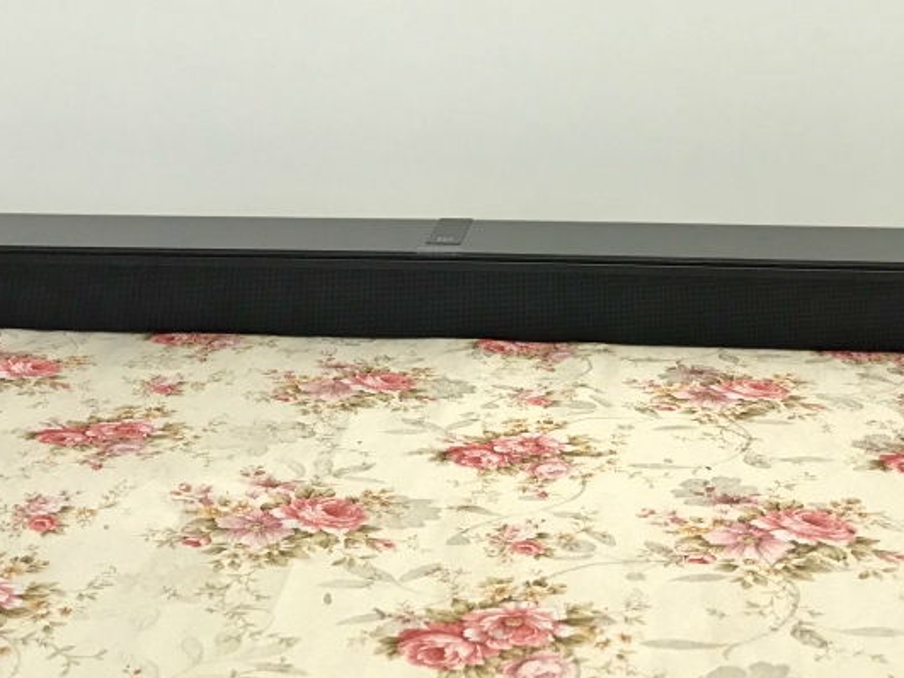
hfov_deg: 35.5
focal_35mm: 54
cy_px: 177
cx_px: 472
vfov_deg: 26.7
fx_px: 1410
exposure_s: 1/17
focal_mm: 3.99
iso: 40
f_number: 1.8
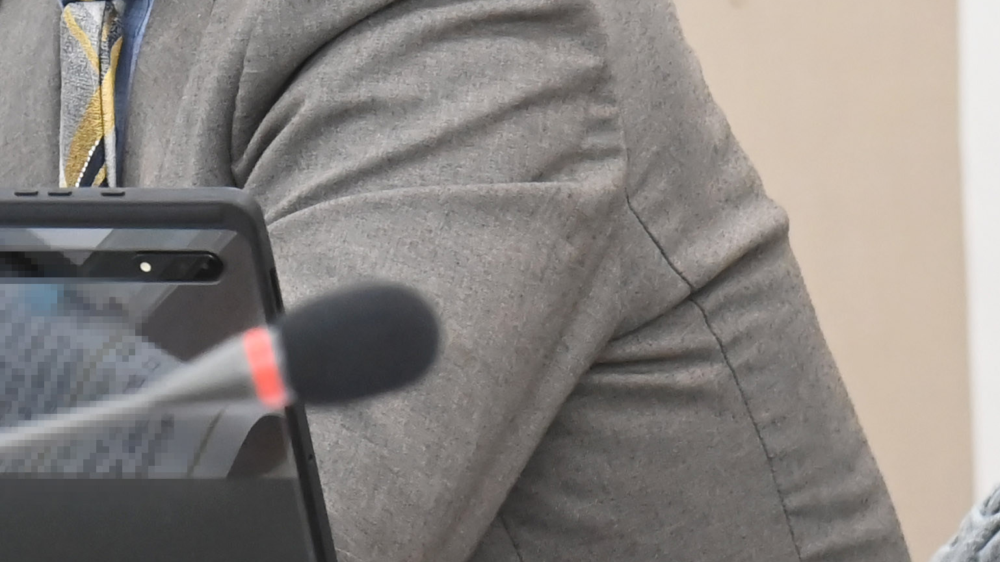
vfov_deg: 2.7
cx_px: -213
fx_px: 12064
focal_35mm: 455
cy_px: -128
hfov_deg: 4.7
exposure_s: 1/250
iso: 5000
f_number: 6.3
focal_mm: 120
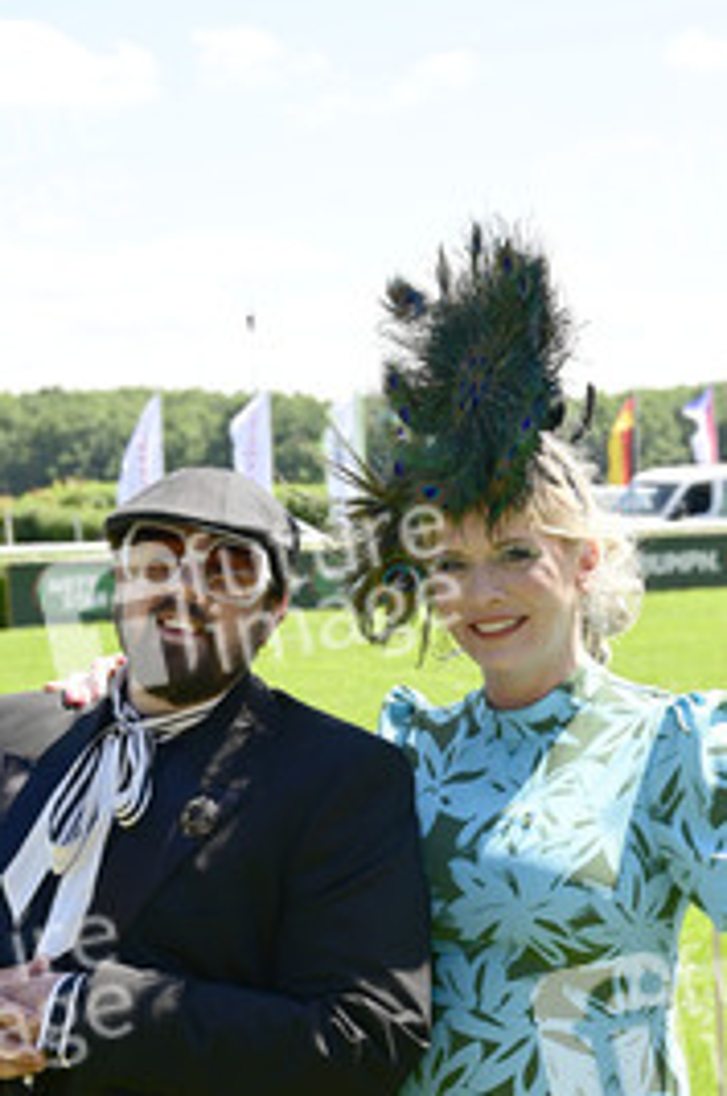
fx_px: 2372
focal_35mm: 78
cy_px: 809
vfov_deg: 25.7
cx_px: 370
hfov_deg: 17.4
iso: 100
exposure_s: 1/200
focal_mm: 52
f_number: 6.3
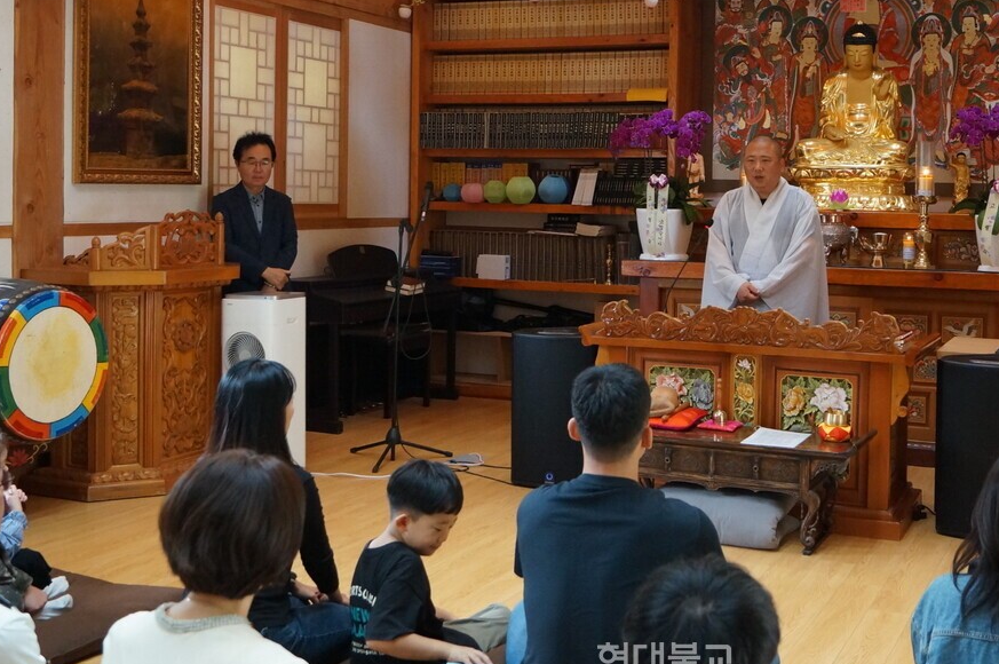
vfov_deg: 30.2
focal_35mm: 44
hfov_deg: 44.0
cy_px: 206
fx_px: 1220
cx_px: 649
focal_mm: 20
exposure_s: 1/60
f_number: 4
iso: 1250
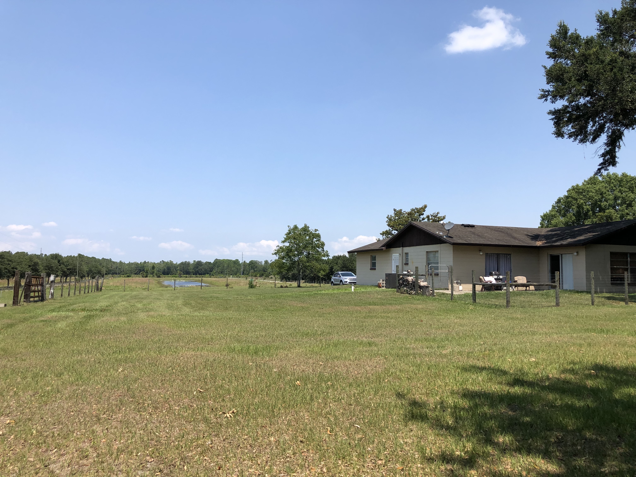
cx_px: 318
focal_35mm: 28
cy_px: 238
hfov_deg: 63.4
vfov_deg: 49.7
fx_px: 514
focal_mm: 3.99
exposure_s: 1/2183
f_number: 1.8
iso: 20
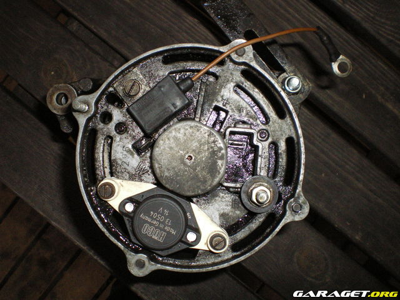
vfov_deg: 37.7
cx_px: 200
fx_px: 439
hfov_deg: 49.0
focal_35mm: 38
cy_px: 150
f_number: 4.6
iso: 400
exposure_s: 1/50
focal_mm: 6.3
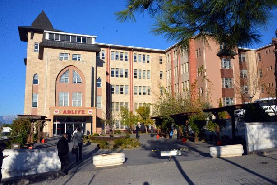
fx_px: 262
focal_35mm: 34
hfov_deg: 55.8
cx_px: 138
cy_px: 92
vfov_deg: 38.9
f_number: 22
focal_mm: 34
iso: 5000
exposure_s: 1/2000
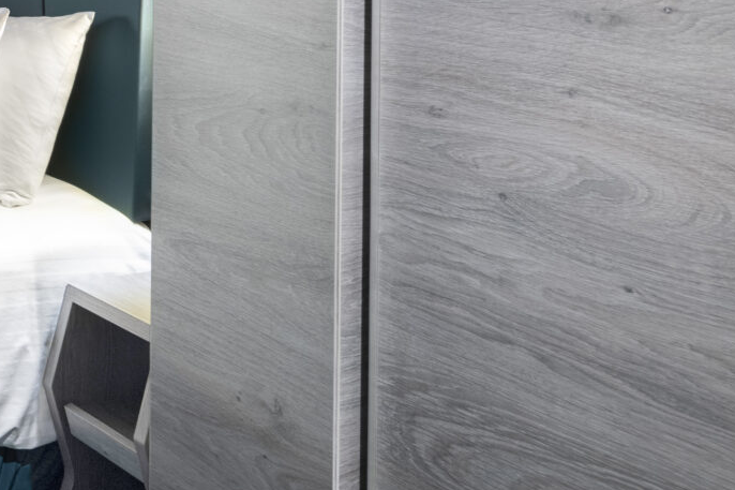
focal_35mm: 56
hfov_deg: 26.4
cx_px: -357
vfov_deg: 21.9
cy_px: -135
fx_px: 1143
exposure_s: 1/8
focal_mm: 15
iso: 400
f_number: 11
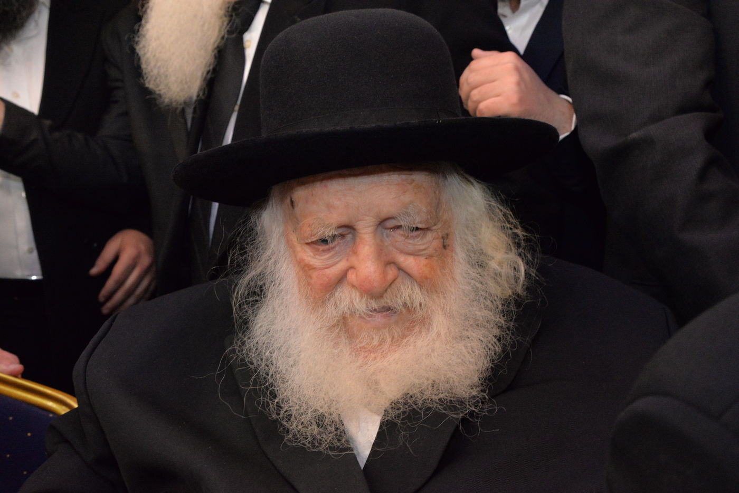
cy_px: 246
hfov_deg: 36.2
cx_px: 370
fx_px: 1129
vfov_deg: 24.6
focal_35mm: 55
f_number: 11
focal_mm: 55
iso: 6400
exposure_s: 1/60
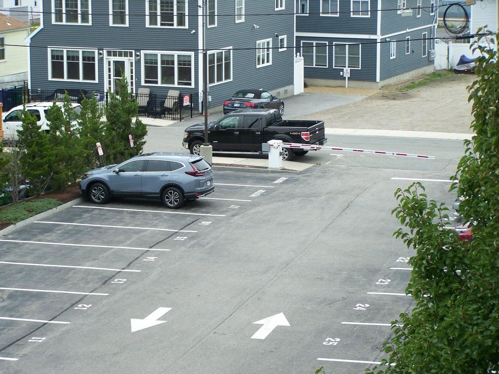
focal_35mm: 105
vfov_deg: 14.1
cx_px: 250
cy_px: 187
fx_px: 1514
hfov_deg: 18.7
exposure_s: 1/320
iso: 80
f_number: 3.2
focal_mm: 17.5
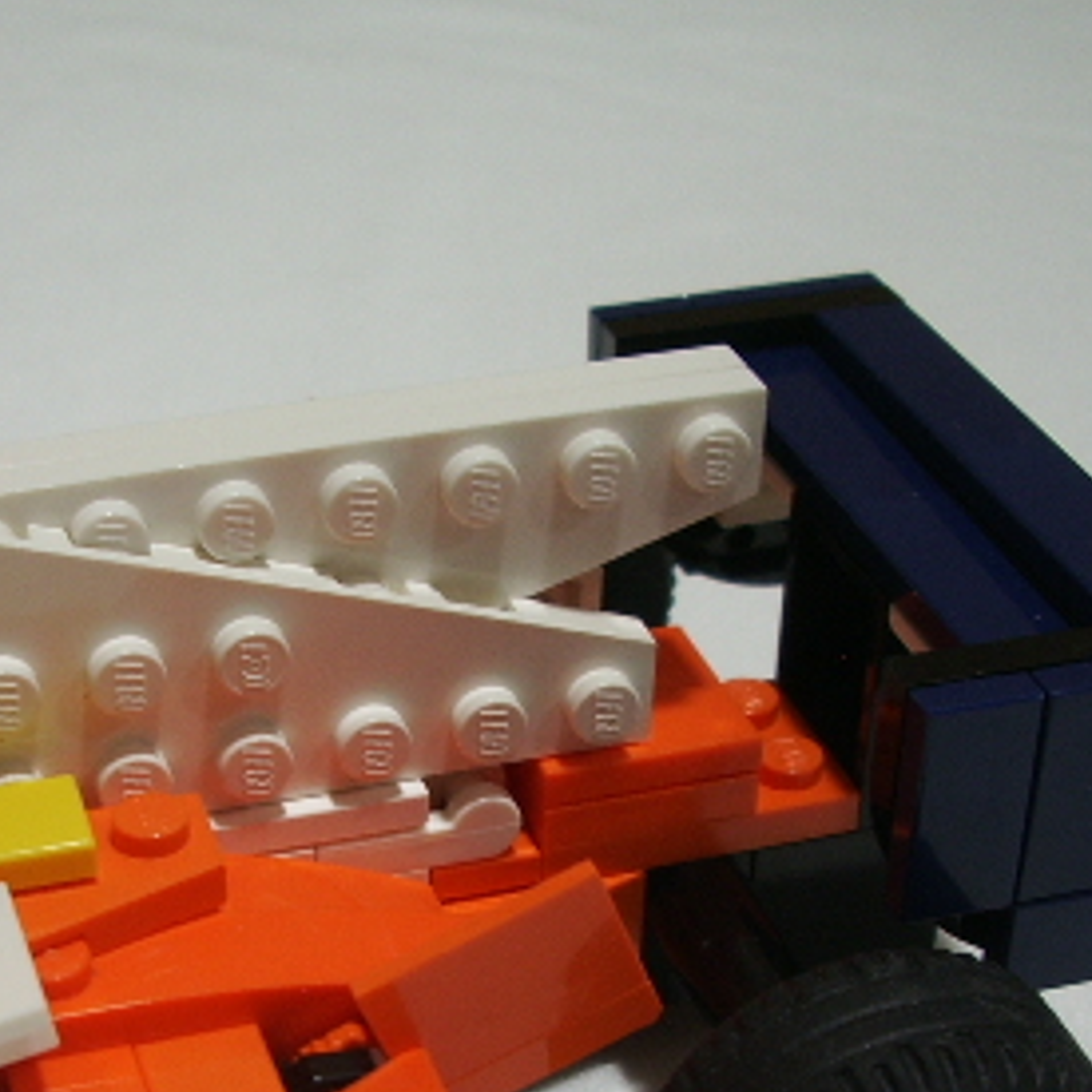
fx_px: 2570
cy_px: 917
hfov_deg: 23.5
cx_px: 171
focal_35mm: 72
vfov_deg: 23.5
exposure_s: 1/13
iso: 100
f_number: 2.6
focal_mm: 5.8
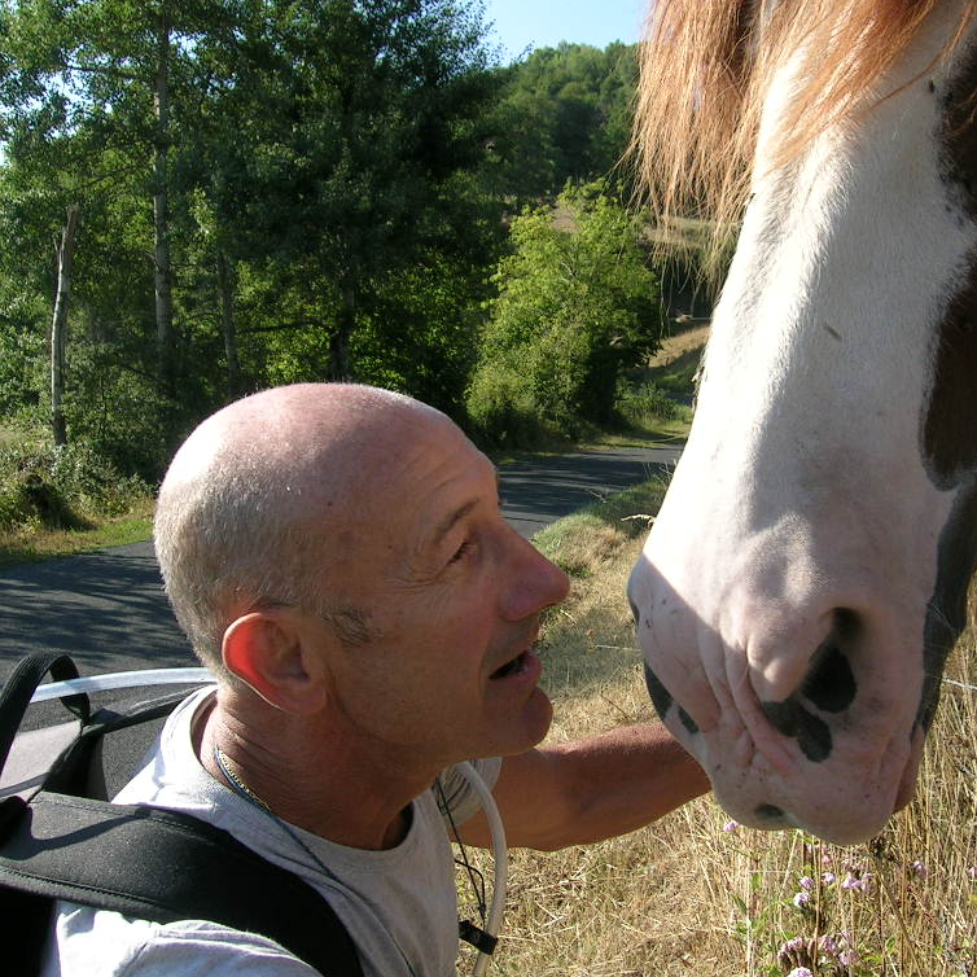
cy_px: 482
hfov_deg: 39.9
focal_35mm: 42
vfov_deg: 40.0
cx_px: 580
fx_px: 1341
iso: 50
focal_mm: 5.4
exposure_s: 1/236
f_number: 4.8
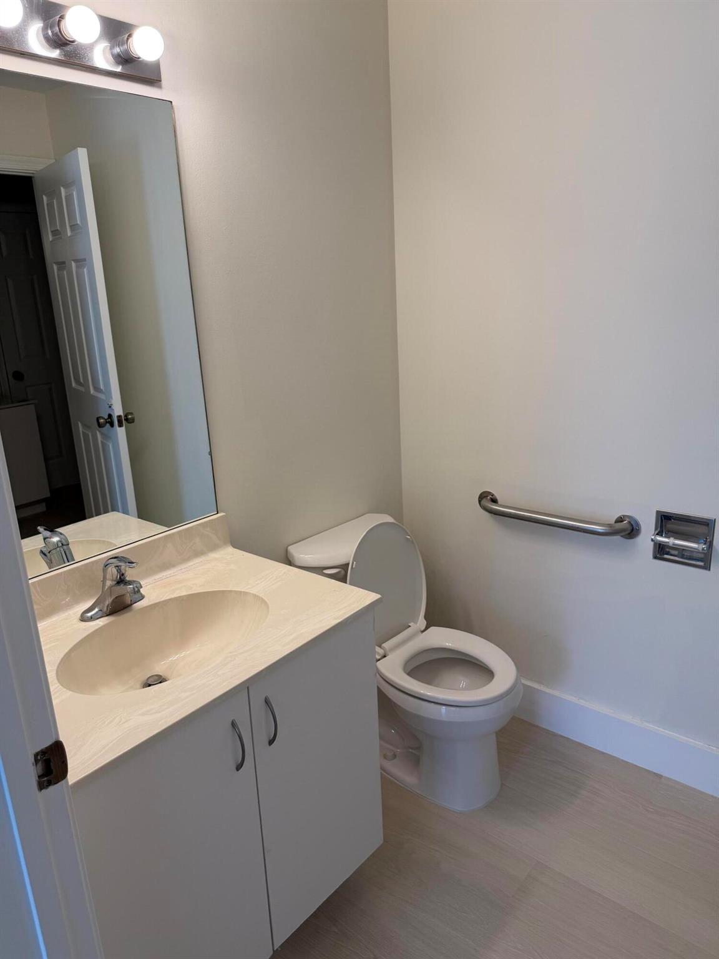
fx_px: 665
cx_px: 360
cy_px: 480
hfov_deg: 56.8
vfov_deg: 71.6
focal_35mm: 24
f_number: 1.78
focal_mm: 6.76
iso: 80
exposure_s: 1/120
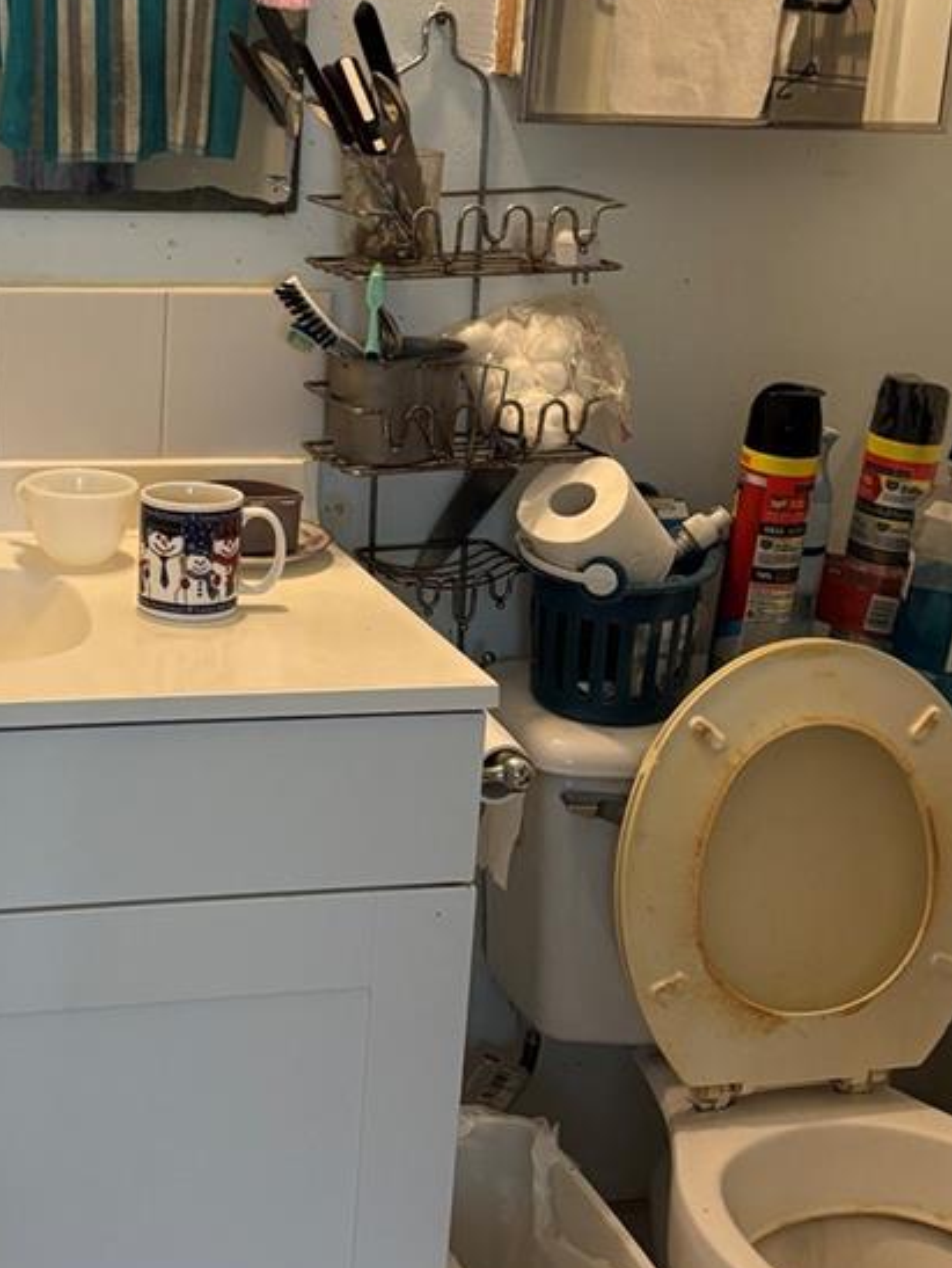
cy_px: 501
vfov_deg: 33.6
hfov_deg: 25.3
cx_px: 215
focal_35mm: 57
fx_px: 2088
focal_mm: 5.96
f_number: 1.6
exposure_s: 1/60
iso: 320
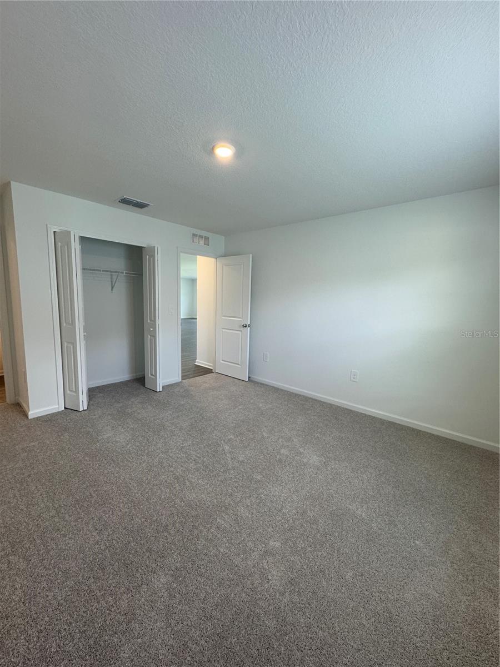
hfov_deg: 85.7
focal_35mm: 14
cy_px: 334
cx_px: 250
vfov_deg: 102.1
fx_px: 270
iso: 160
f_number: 2.2
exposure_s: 1/120
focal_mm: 2.22
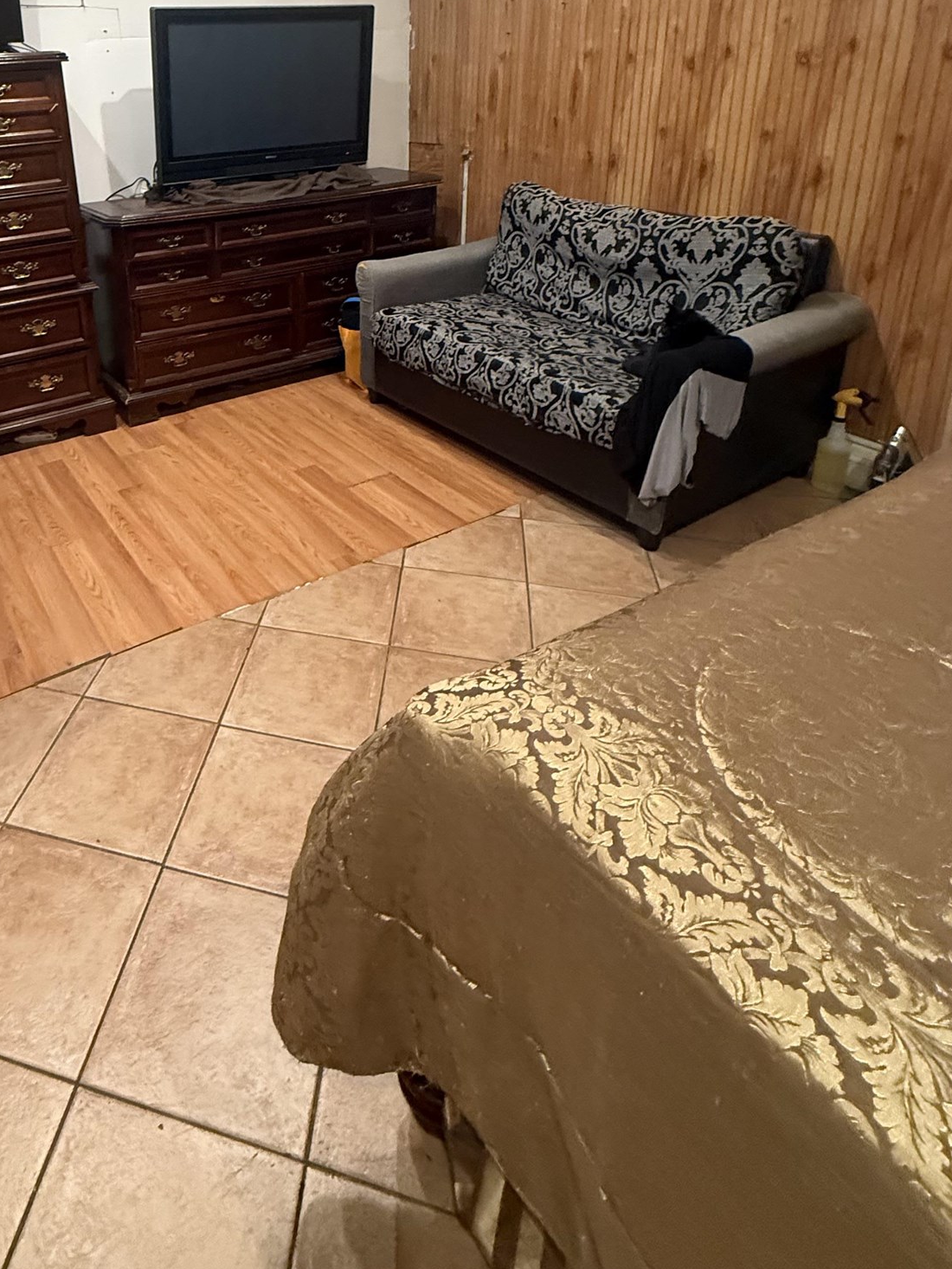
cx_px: 231
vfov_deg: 71.1
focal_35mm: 22
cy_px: 316
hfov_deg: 57.8
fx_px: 806
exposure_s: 1/60
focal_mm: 2.22
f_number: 2.2
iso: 640
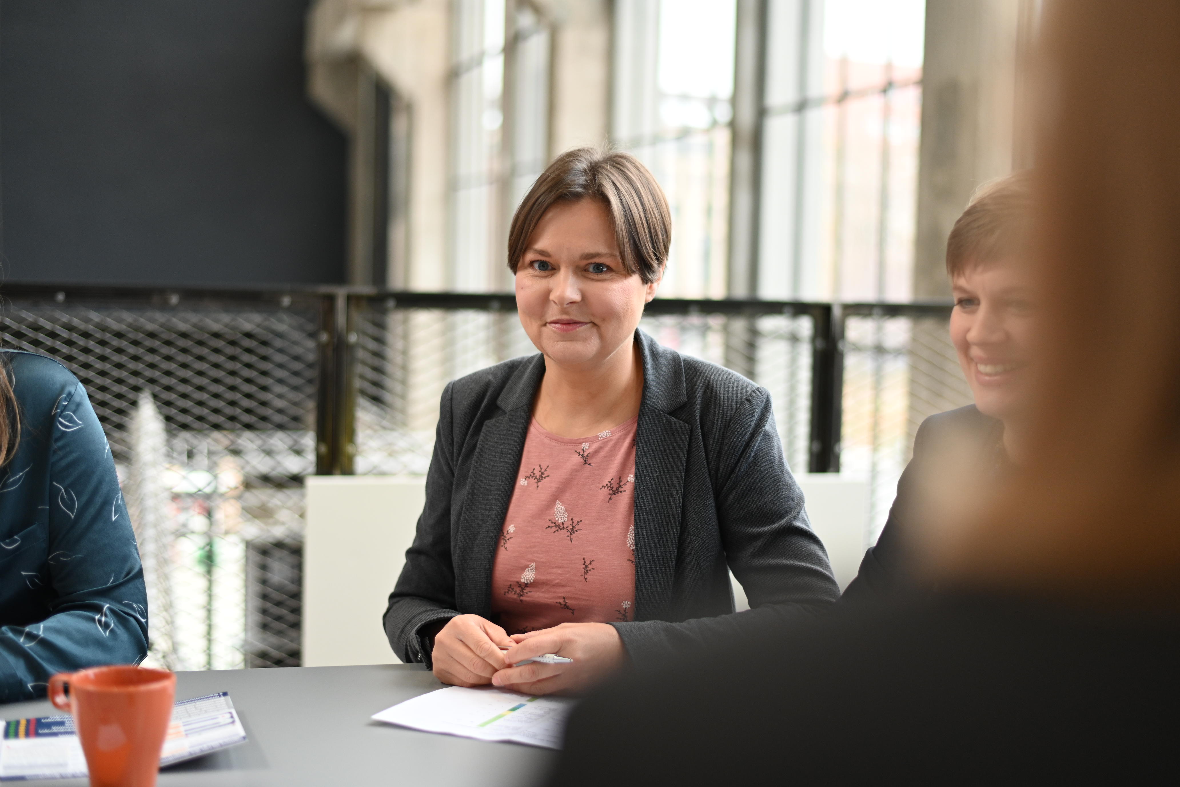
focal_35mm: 50
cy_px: 394
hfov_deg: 39.6
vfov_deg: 27.0
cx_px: 590
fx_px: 1639
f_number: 2.2
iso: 640
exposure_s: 1/160
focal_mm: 50
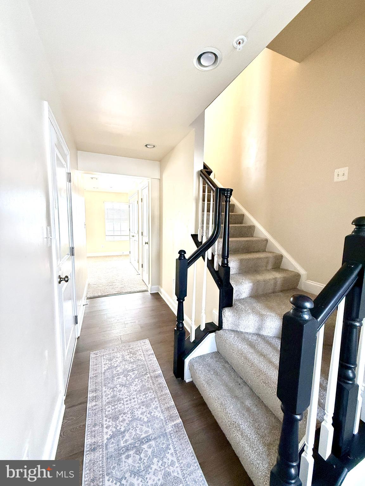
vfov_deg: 102.1
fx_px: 197
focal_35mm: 14
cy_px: 243
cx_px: 182
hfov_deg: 85.7
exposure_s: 1/99
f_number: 2.2
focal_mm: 2.22
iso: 160
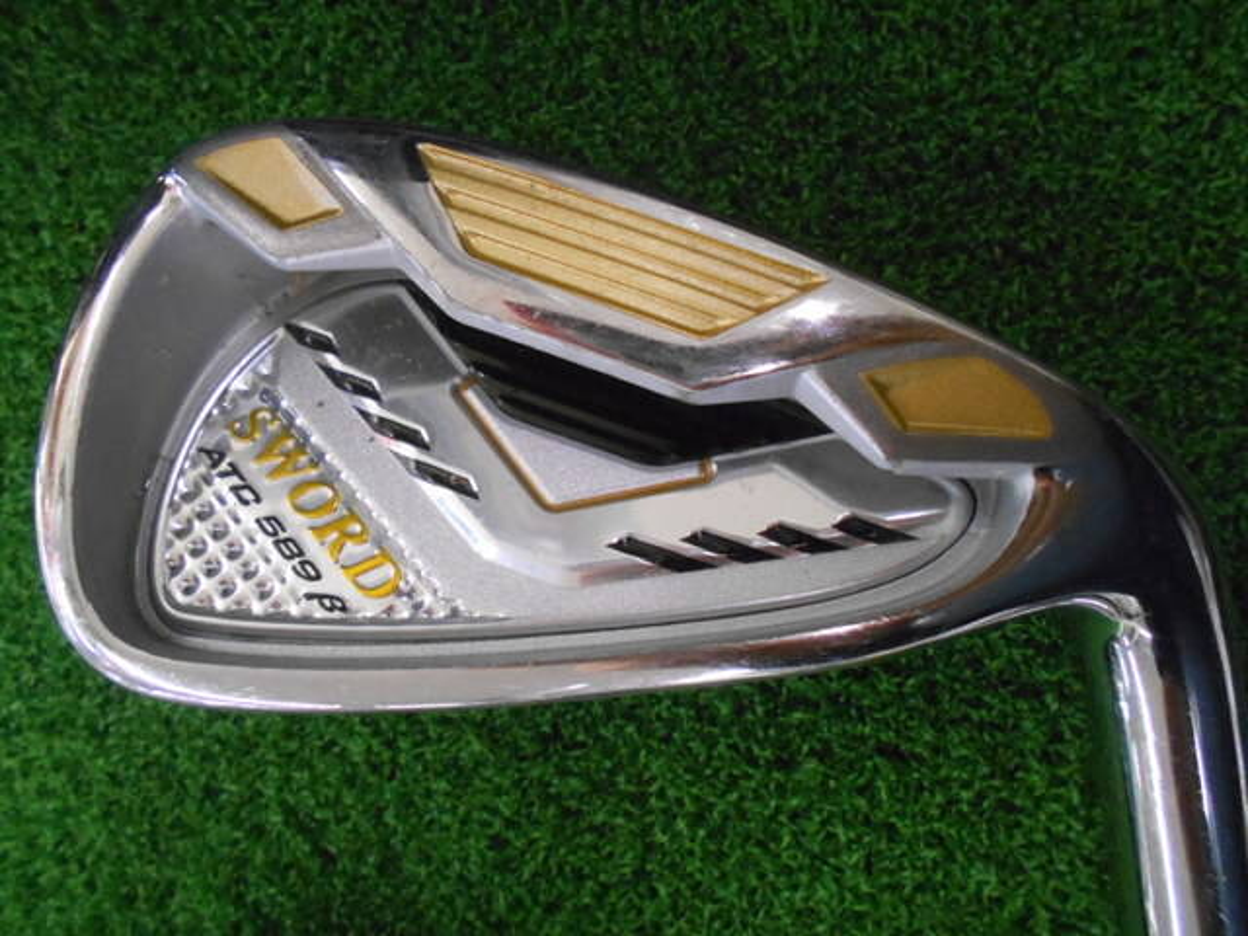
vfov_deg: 53.1
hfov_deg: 67.3
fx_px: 937
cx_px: 624
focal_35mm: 26
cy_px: 468
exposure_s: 1/160
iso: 800
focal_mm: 4.6
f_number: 3.2
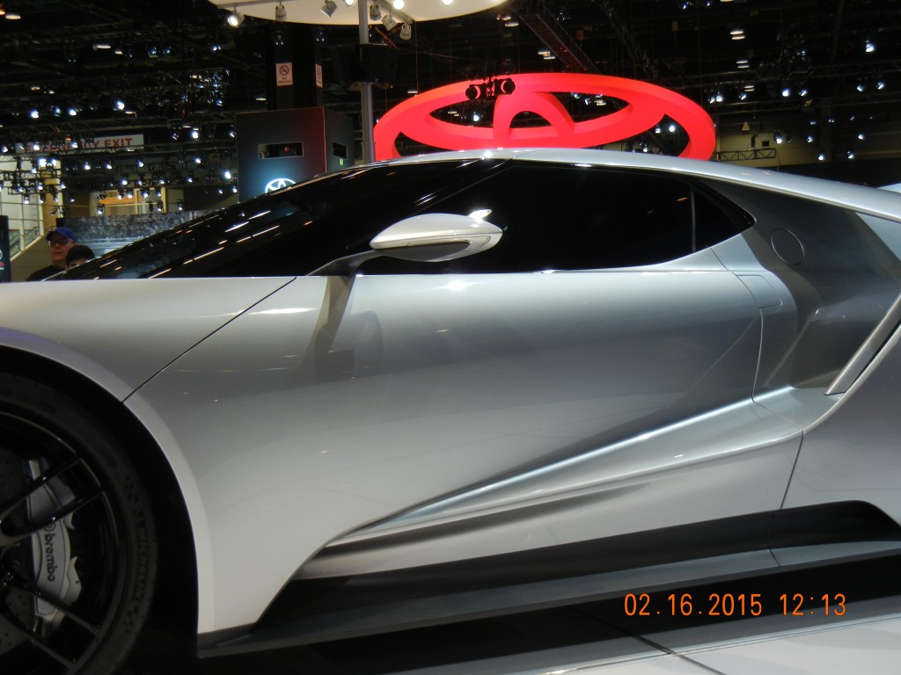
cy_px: 338
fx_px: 1353
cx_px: 450
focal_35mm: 52
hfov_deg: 36.8
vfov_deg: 28.0
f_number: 3.9
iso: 220
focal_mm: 9.3
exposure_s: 1/60
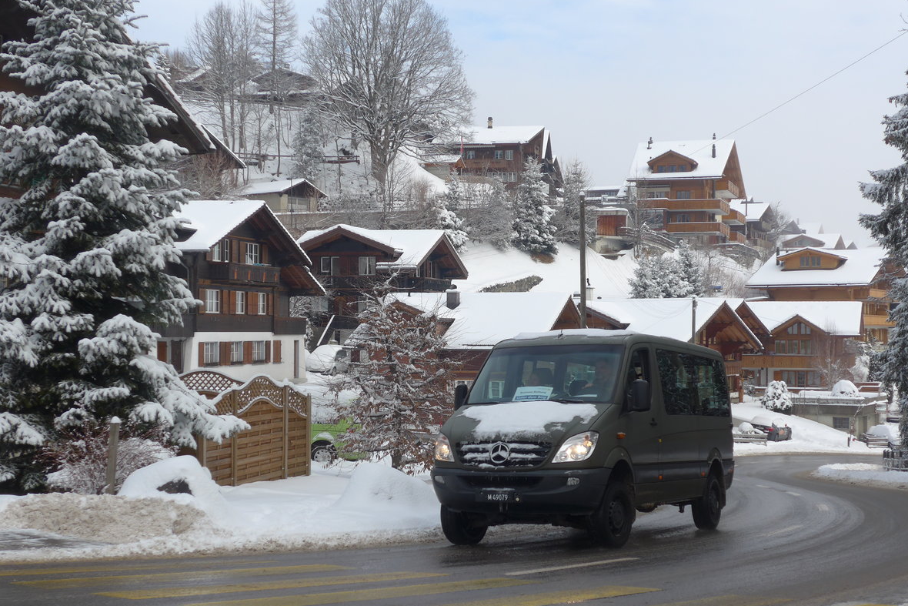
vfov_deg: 24.6
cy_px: 342
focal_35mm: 55
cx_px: 461
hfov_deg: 36.2
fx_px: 1387
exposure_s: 1/500
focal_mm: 10.7
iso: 80
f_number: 3.3
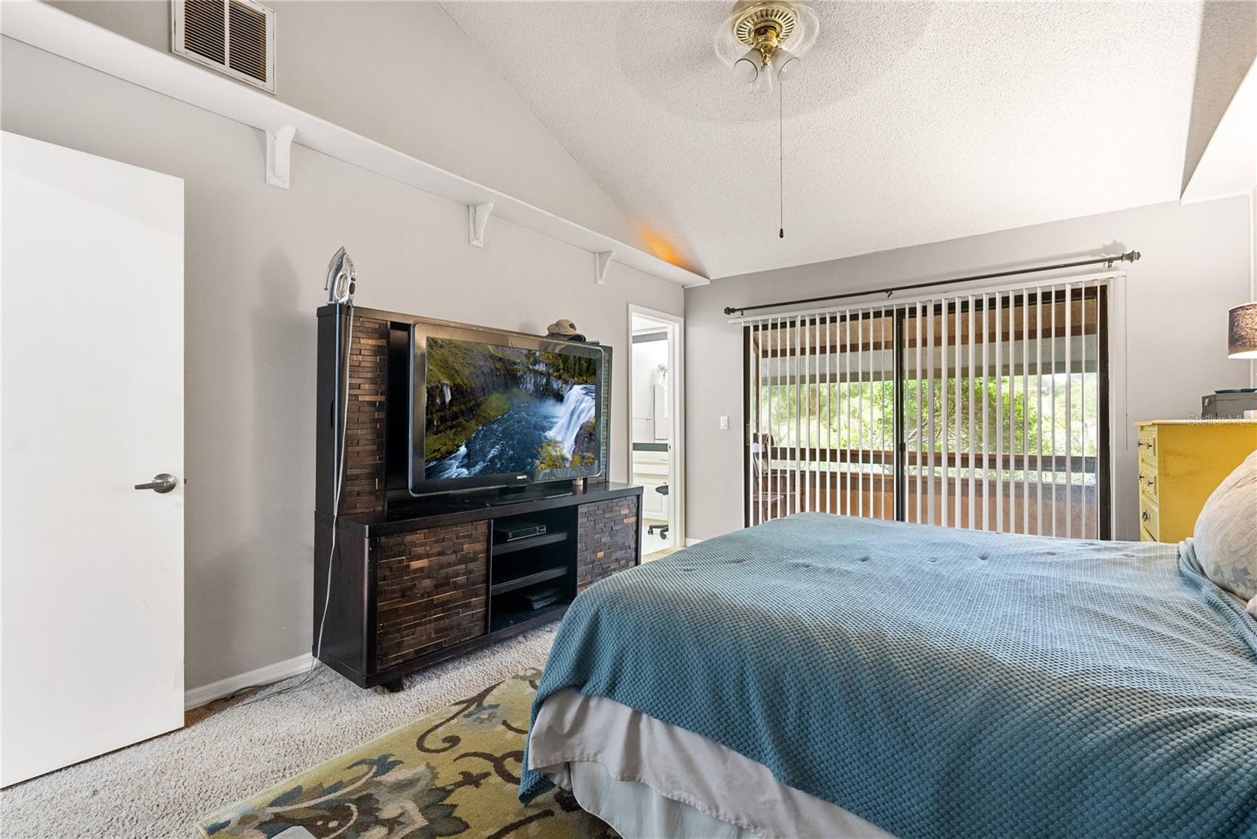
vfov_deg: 73.8
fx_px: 559
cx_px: 628
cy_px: 420
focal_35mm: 16
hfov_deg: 96.7
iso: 2000
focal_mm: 16
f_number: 8
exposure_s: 1/2
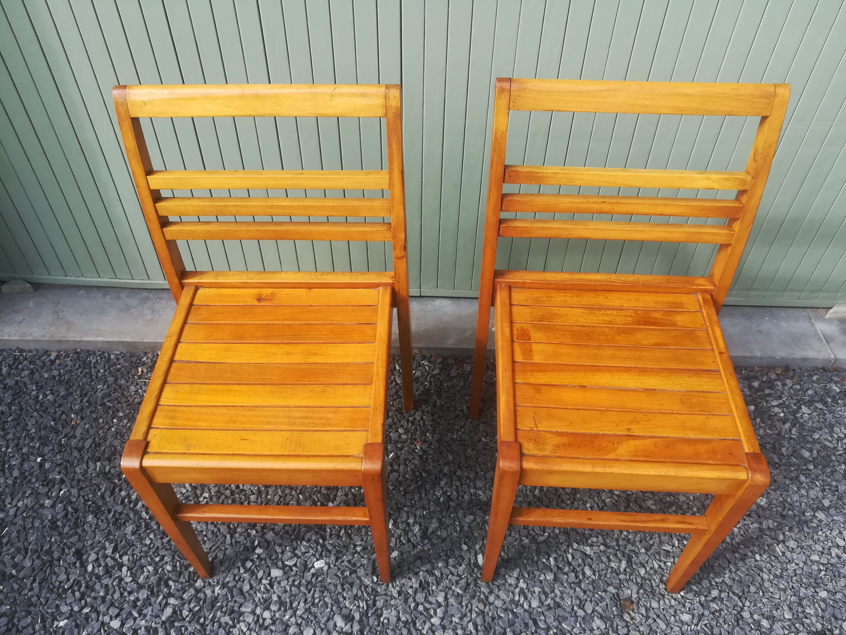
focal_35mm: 26
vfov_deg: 53.1
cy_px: 318
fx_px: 635
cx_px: 423
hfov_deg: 67.3
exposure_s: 1/227
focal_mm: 3.83
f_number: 2.2
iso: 50
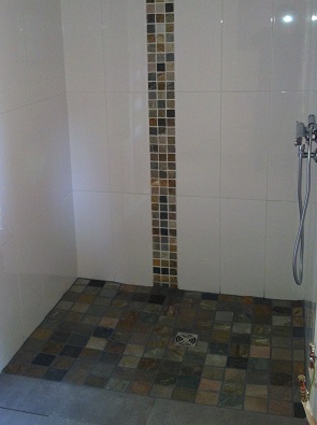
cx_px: 129
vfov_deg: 41.1
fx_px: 563
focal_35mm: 46
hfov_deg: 31.4
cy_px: 171
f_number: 2.8
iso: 100
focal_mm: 3.85
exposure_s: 1/17
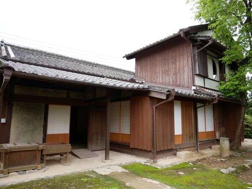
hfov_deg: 71.6
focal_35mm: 24
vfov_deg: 56.9
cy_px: 94
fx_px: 175
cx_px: 126
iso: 200
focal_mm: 12
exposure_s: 1/200
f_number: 4.5
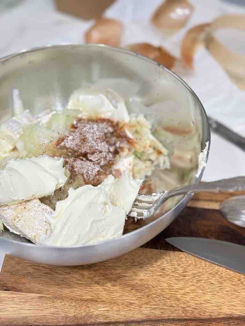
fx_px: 491
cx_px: 122
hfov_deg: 28.0
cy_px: 163
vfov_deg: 36.8
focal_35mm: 52
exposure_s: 1/50
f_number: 1.6
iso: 80
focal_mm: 5.96
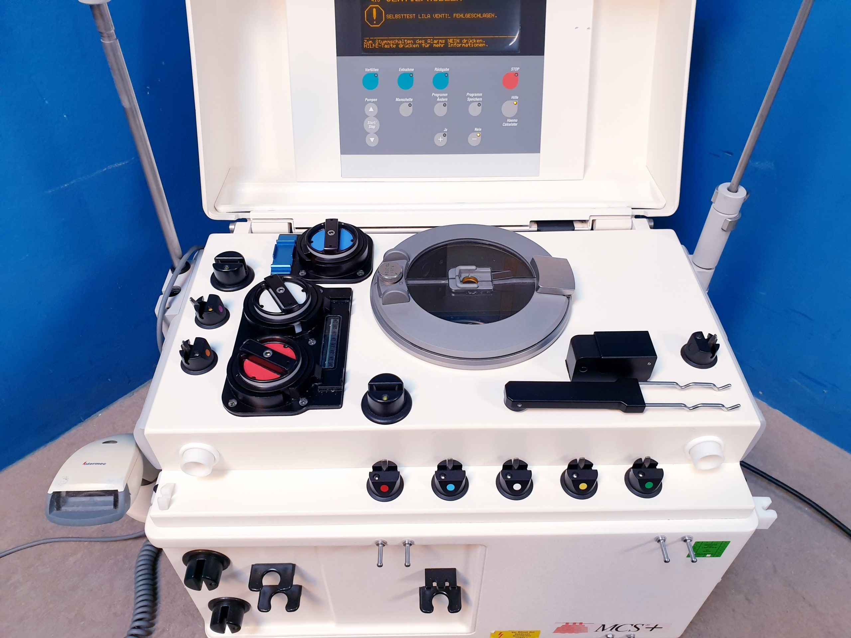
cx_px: 426
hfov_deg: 67.3
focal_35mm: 26
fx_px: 639
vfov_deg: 53.1
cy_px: 319
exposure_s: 1/50
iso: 160
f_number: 2.4
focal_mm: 4.3
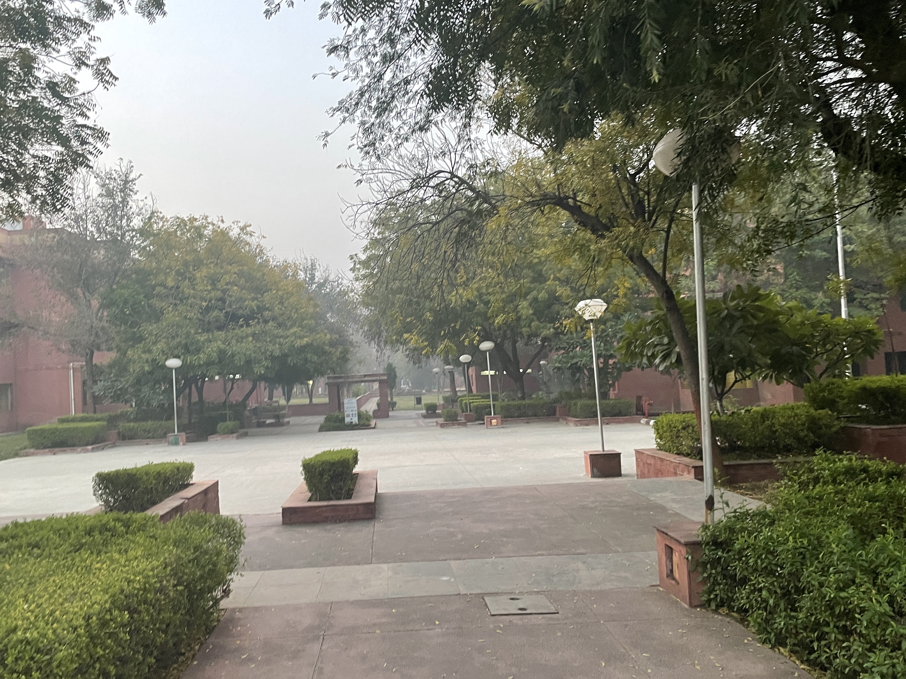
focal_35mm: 30
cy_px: 347
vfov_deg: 46.8
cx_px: 399
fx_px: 785
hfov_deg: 59.8
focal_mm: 4.2
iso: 125
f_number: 1.6
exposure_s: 1/60
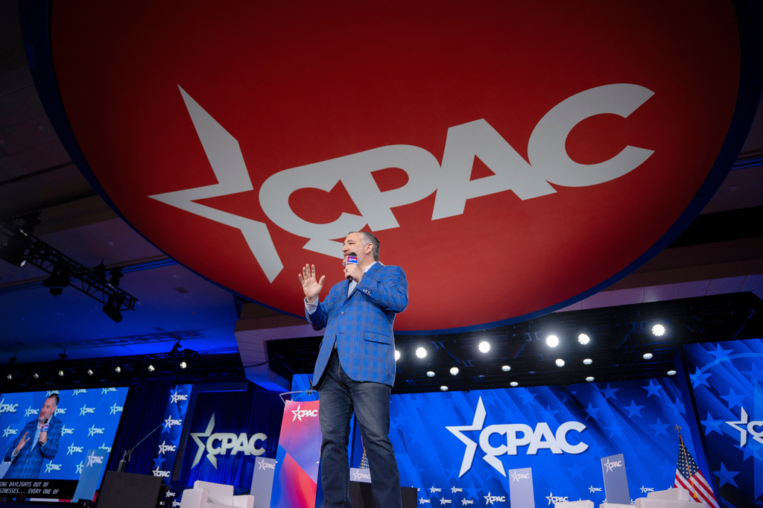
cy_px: 254
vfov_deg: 53.1
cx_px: 382
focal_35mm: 24
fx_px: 508
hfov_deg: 73.8
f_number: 2.8
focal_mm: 24
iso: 1000
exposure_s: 1/400
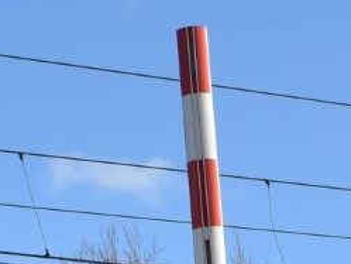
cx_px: 394
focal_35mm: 169
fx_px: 1714
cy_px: 624
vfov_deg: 8.1
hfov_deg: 11.5
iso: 200
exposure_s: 1/320
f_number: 9
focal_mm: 18
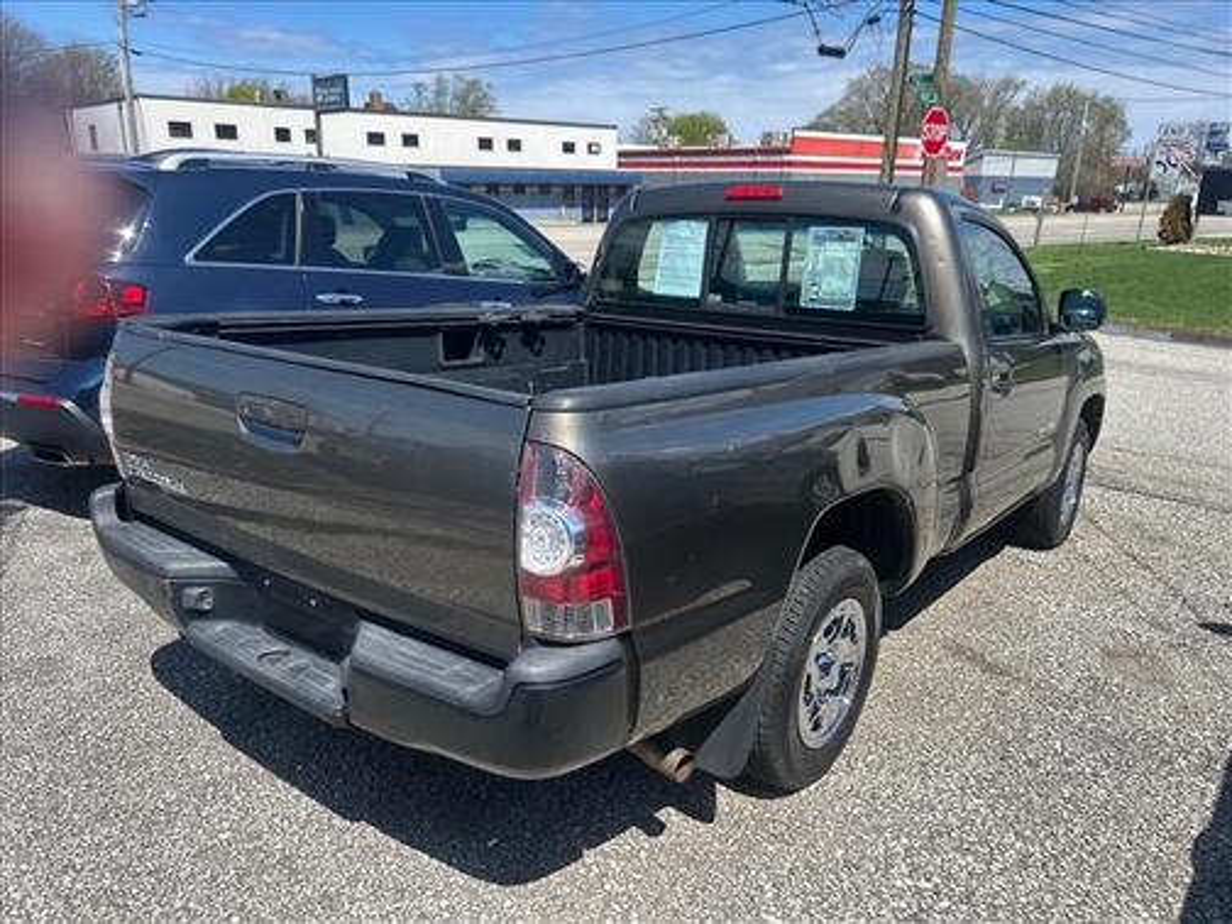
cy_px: 462
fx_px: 925
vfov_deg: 53.1
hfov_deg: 67.3
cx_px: 616
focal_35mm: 26
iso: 50
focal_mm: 5.7
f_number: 1.5
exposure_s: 1/3165
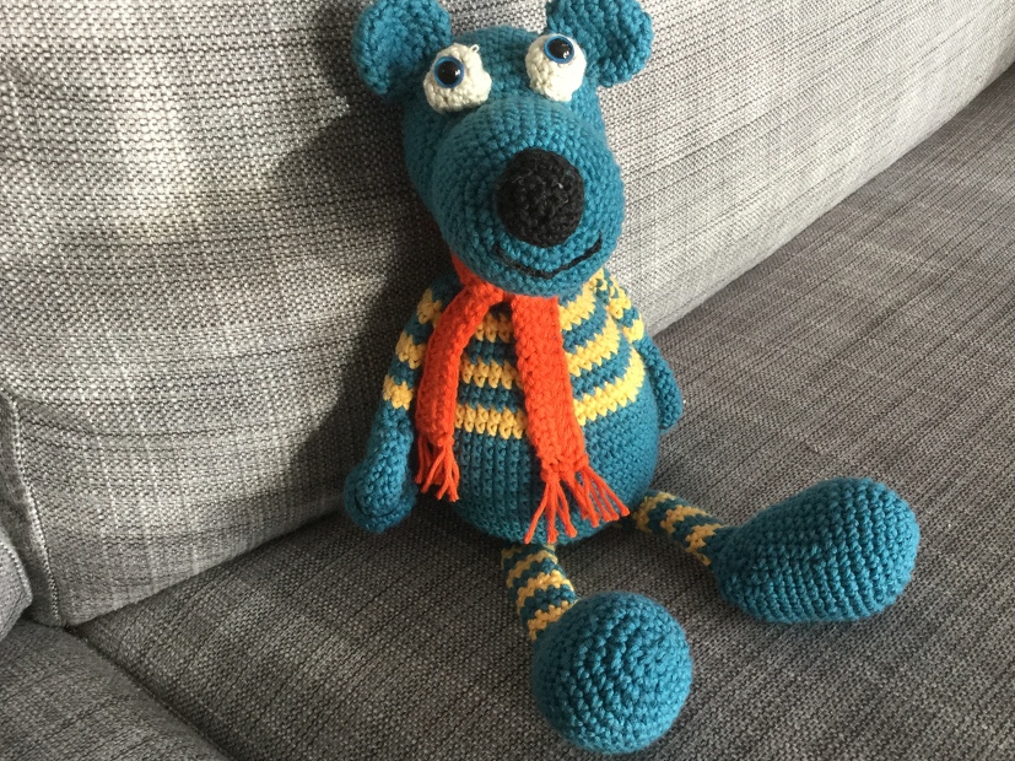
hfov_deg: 46.4
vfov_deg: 35.9
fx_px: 1173
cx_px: 633
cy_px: 415
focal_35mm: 40
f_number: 2.4
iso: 100
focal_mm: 3.3
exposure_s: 1/33
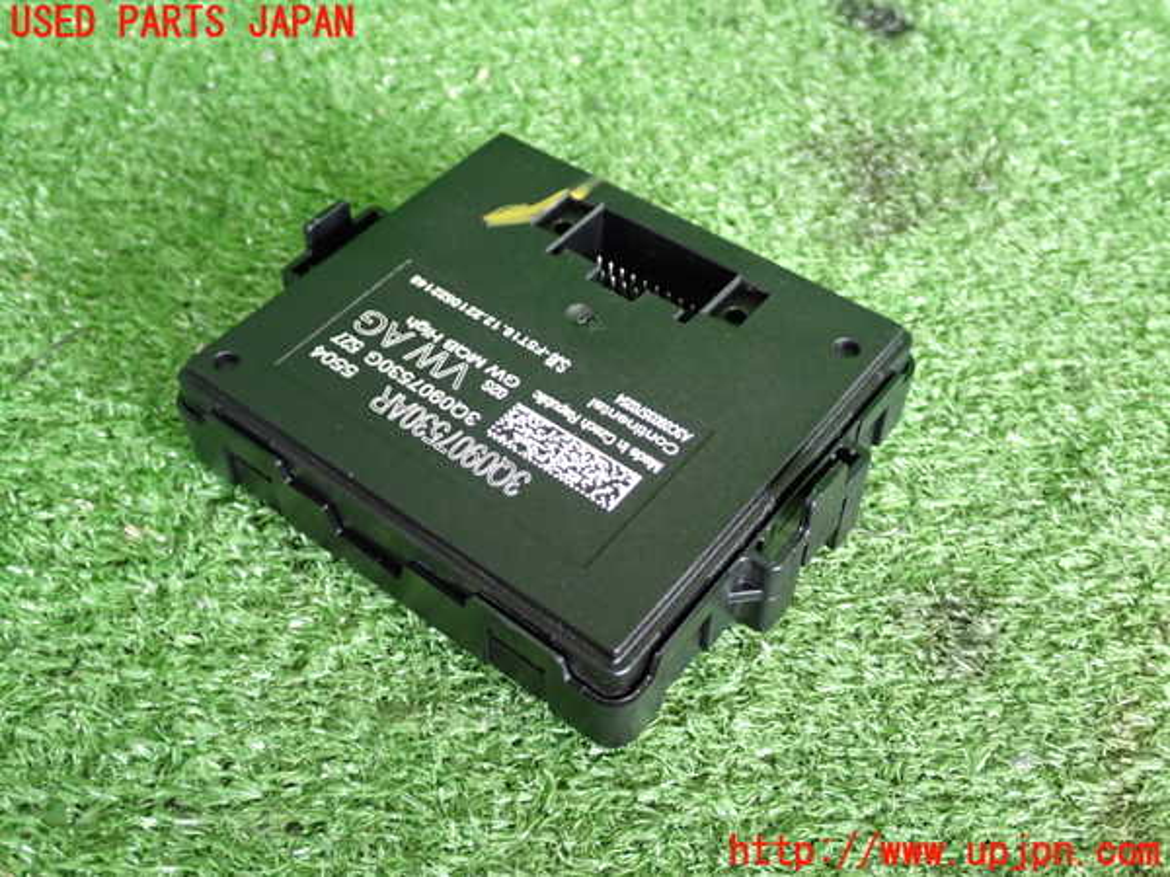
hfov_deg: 49.0
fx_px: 1284
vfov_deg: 37.7
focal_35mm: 38
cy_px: 438
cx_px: 585
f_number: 2.7
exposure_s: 1/40
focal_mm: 6.83
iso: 640
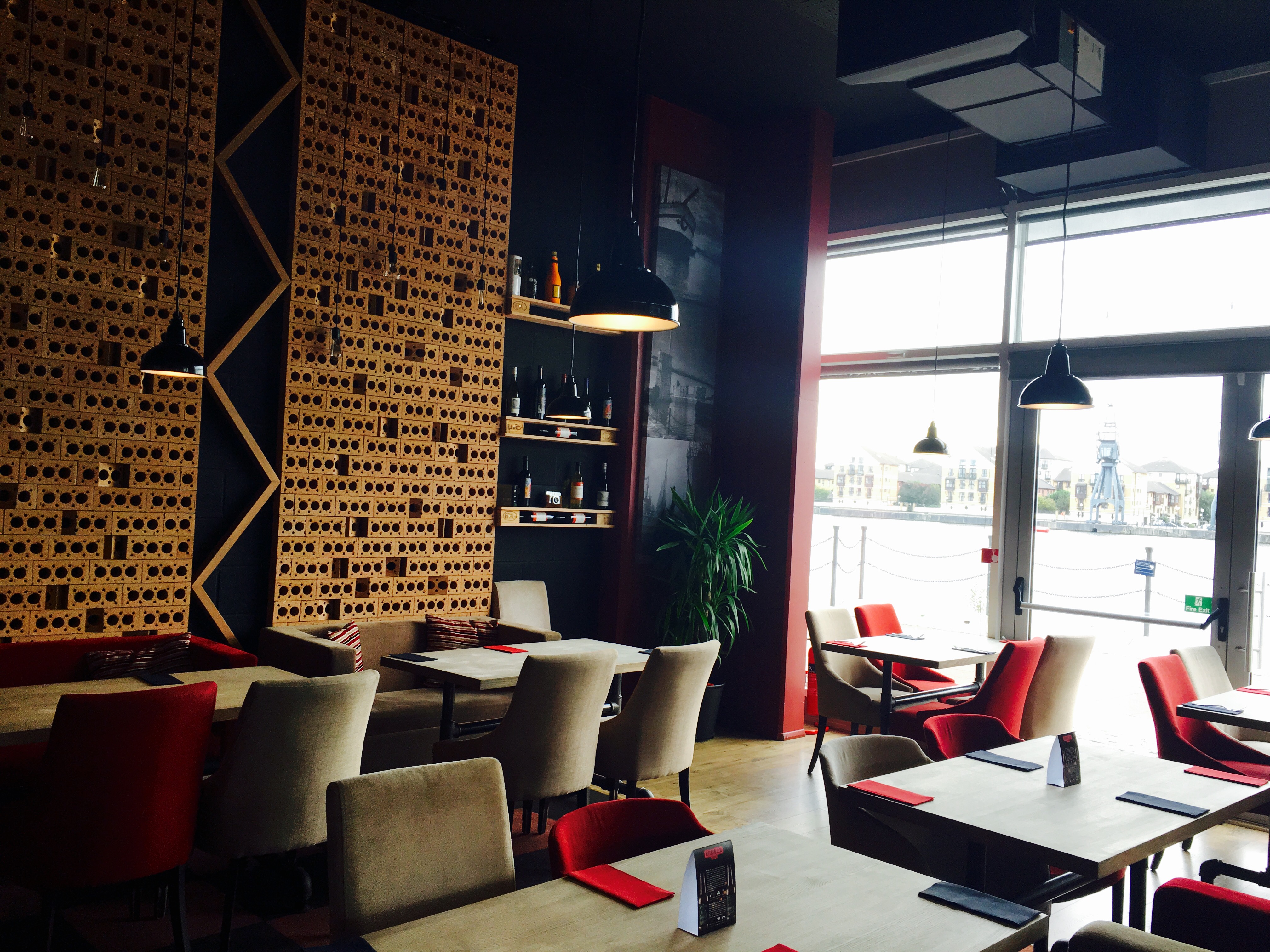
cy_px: 476
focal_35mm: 29
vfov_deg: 48.2
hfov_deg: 61.7
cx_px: 635
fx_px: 1064
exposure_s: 1/100
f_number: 2.2
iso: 40
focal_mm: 4.15
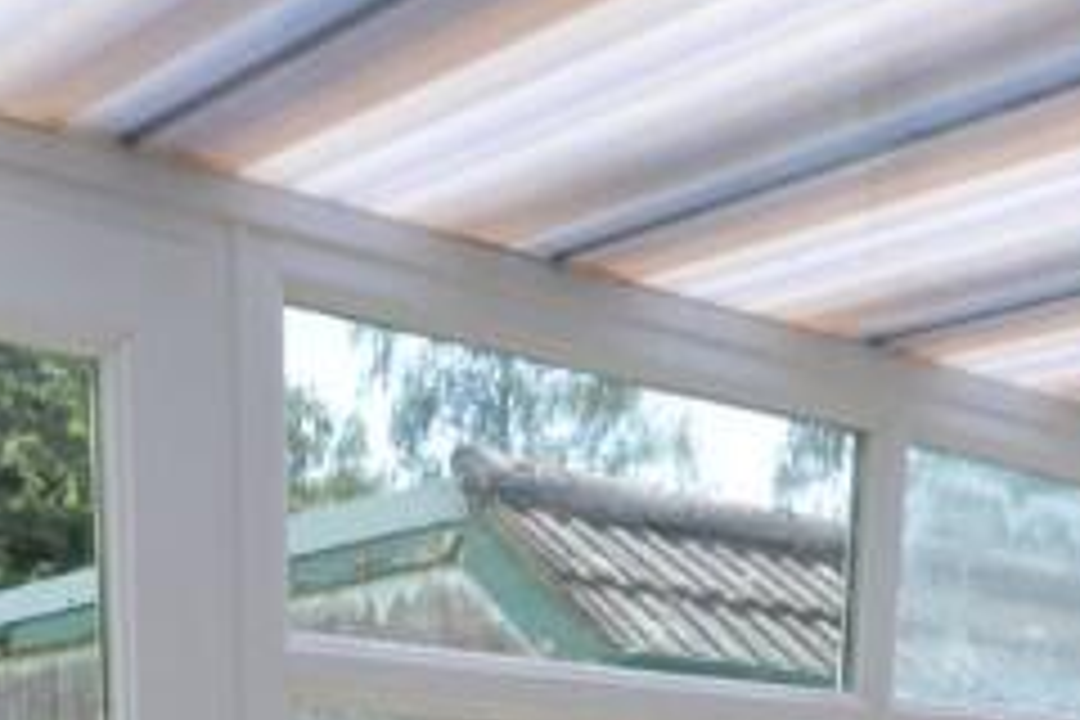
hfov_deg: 31.3
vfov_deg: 16.1
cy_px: 1472
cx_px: 644
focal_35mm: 64
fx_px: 1920
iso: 400
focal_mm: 10
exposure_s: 1/320
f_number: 8
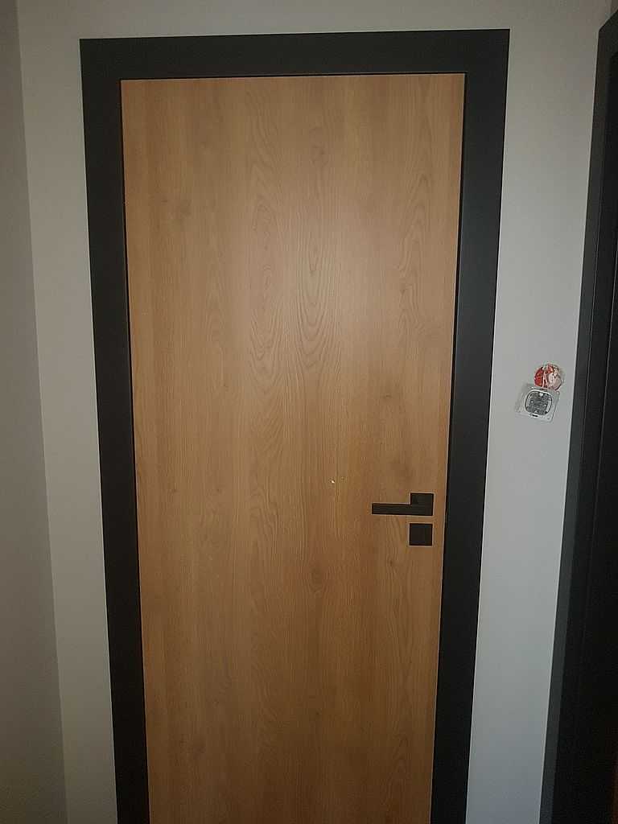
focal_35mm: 26
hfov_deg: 53.1
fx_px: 619
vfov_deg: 67.3
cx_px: 309
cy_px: 412
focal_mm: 4.2
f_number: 1.7
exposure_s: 1/36
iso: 160
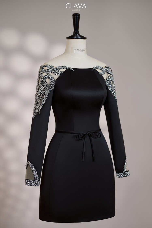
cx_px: 76
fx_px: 317
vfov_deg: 39.6
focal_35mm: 50
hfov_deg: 27.0
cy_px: 114
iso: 640
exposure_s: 1/200
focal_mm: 50
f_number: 2.8
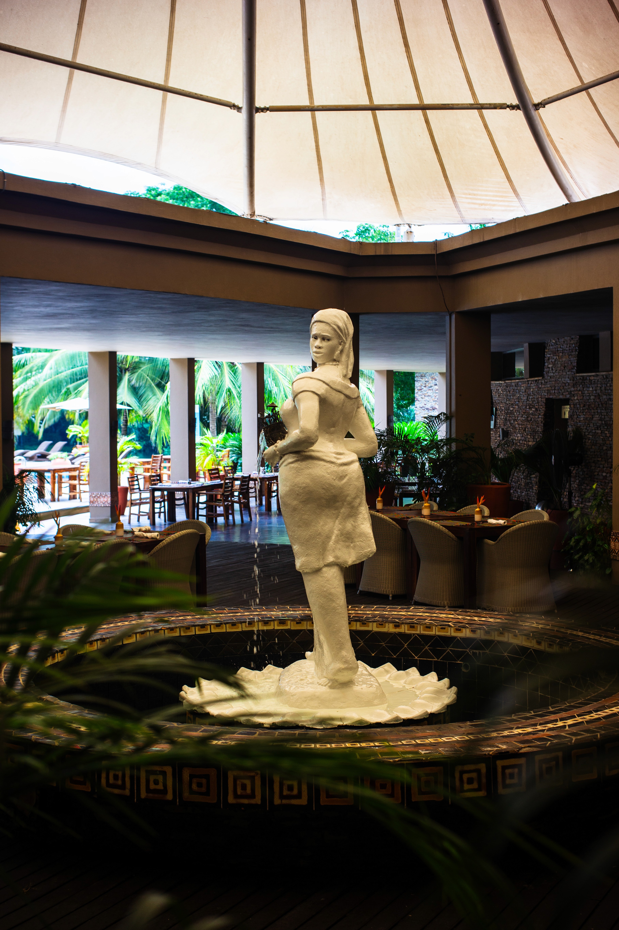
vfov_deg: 37.9
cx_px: 310
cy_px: 465
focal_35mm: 52
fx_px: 1355
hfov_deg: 25.7
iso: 100
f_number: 4
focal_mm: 35
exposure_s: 1/200
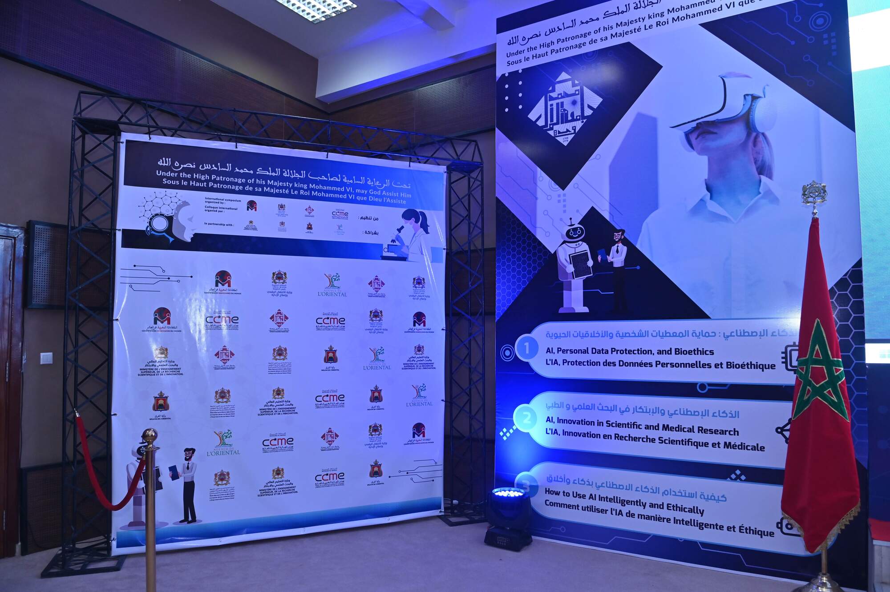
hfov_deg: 73.8
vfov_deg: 53.1
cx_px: 445
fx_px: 593
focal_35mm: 24
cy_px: 296
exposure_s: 1/80
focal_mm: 24
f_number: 5.6
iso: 1000
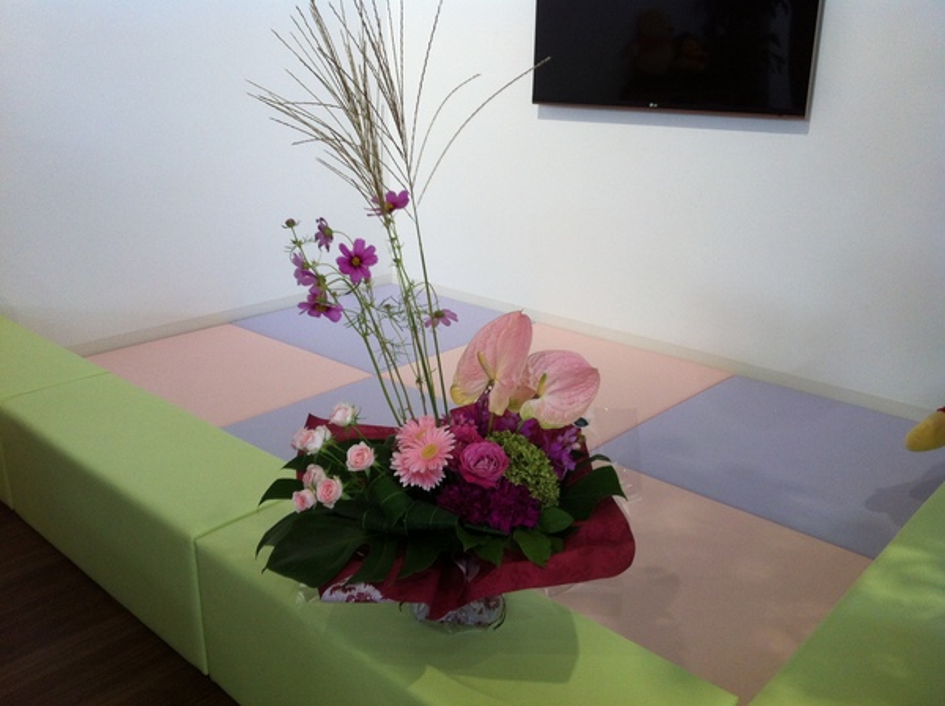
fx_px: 954
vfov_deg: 40.6
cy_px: 353
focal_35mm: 35
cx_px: 472
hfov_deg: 52.7
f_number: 2.8
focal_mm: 3.85
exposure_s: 1/60
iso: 100
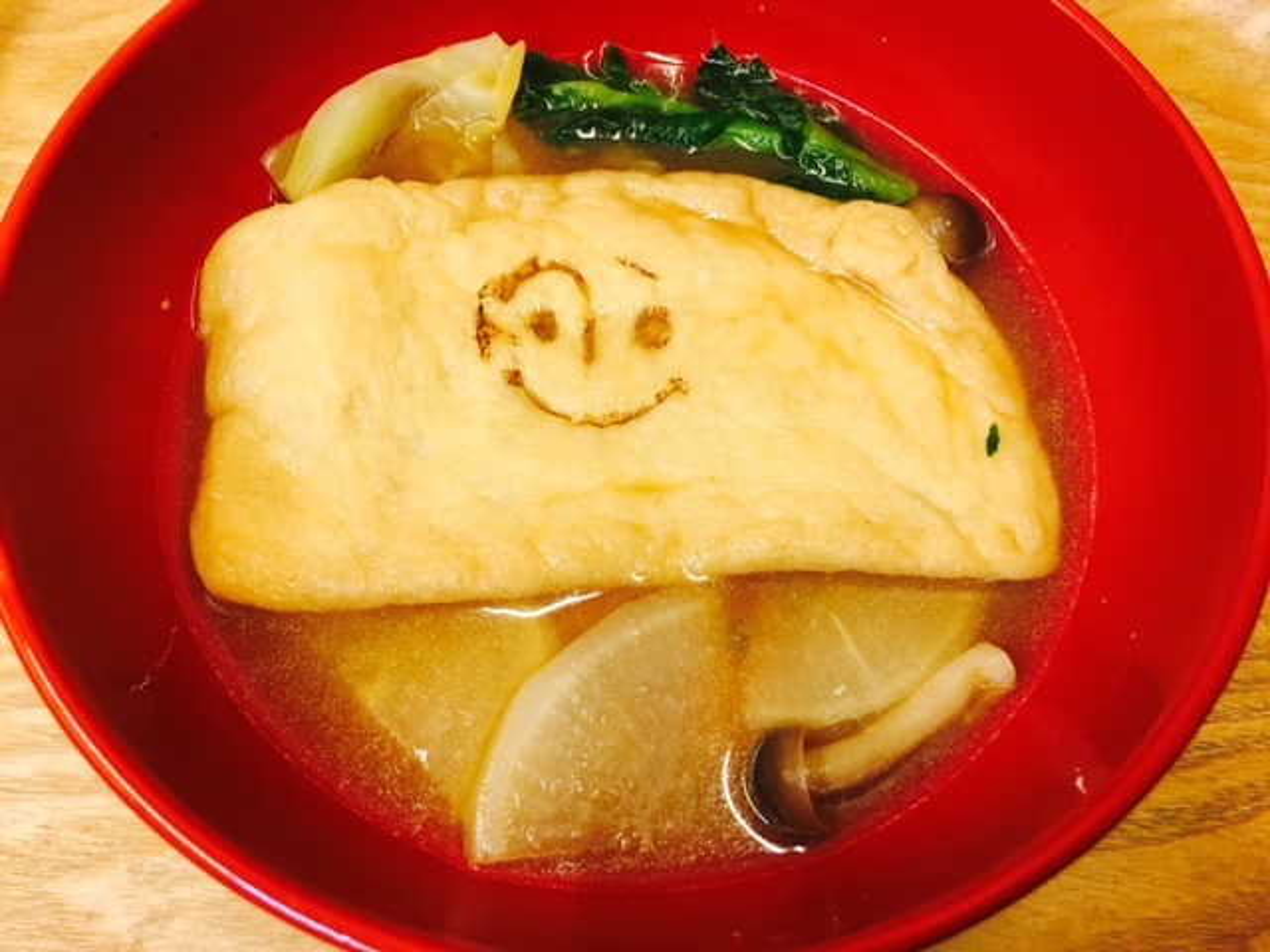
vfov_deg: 48.2
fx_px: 1064
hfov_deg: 61.7
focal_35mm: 29
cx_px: 635
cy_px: 476
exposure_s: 1/30
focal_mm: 4.15
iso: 100
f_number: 2.2
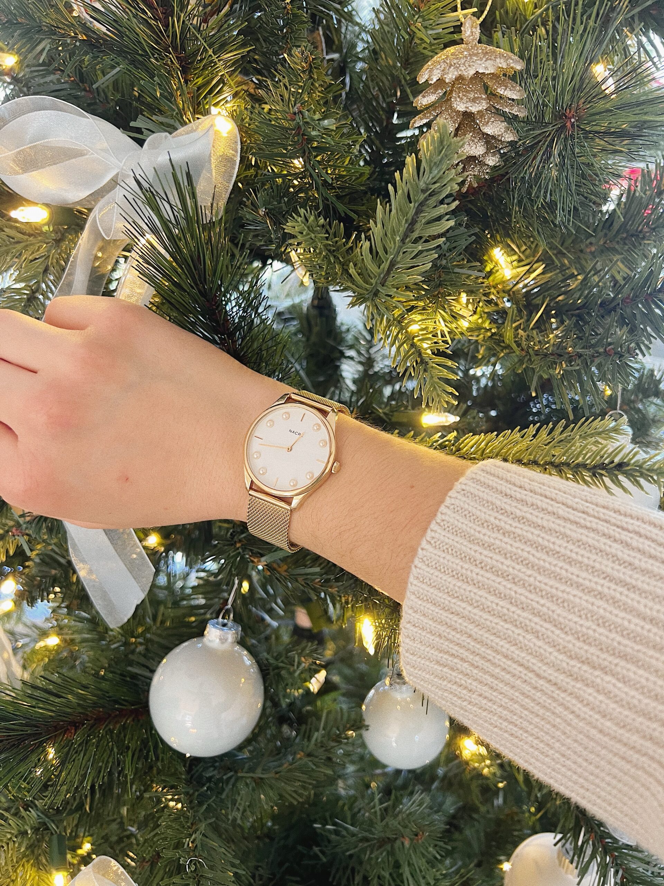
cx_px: 332
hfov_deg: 53.1
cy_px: 443
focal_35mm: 26
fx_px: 665
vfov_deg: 67.3
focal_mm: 5.7
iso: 200
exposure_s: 1/60
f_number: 1.5
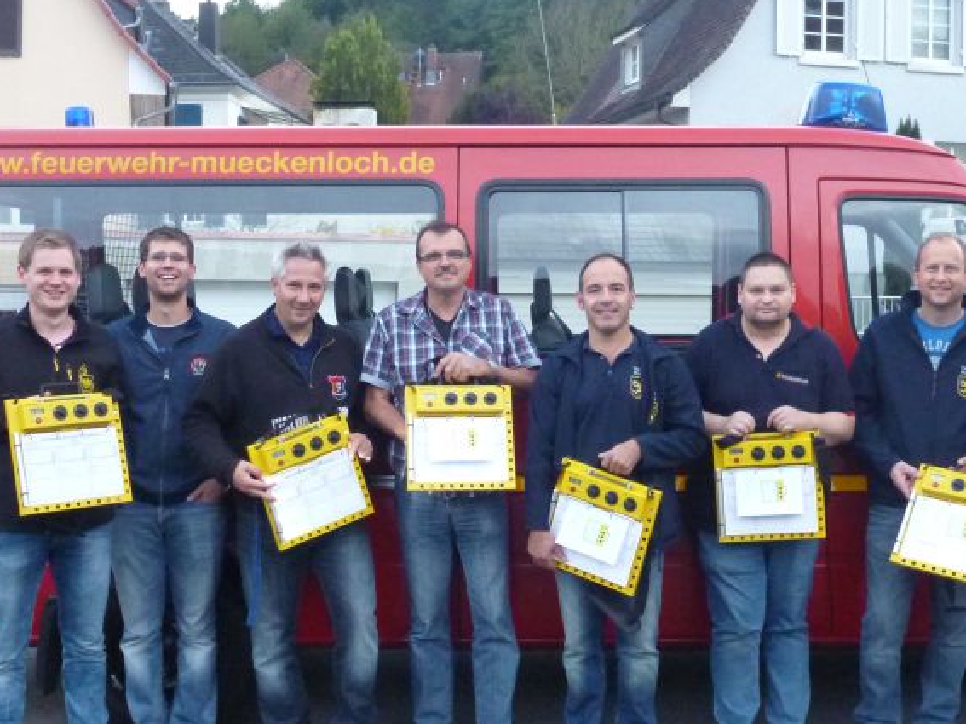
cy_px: 366
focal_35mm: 48
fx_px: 1339
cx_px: 555
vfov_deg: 30.3
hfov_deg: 39.6
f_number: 3.7
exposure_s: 1/20
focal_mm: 6
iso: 800
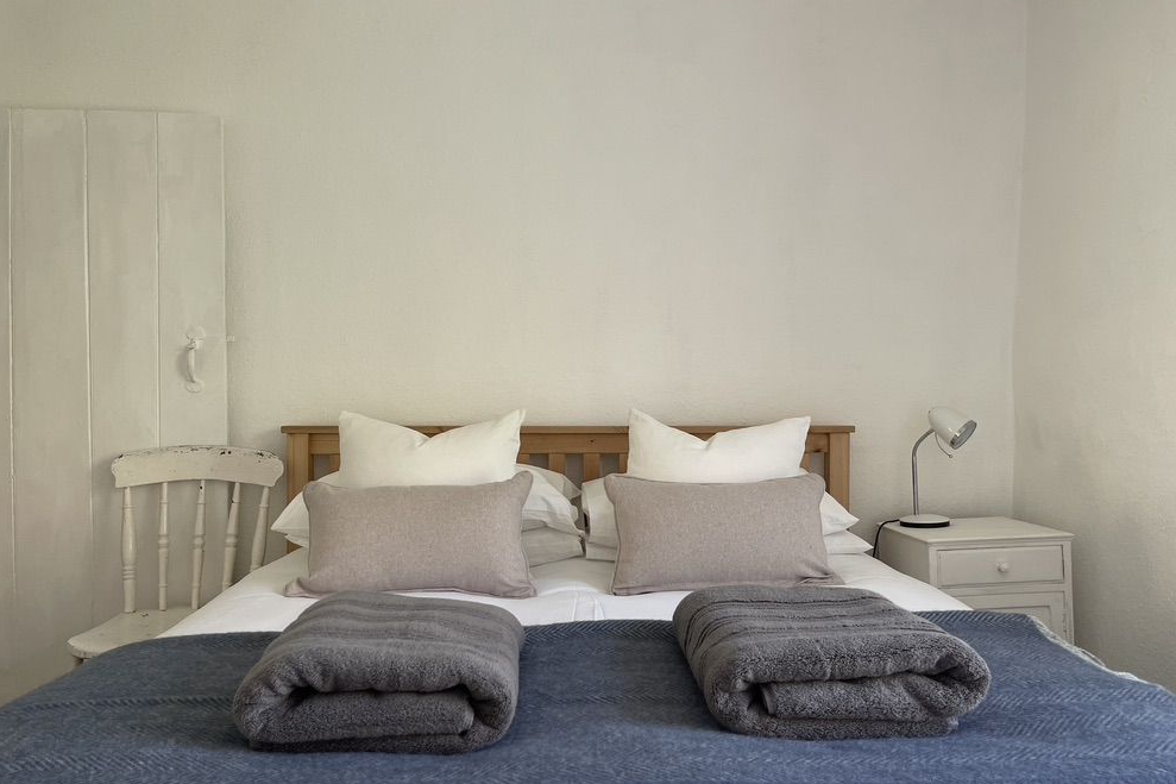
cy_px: 409
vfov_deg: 46.4
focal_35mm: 28
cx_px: 605
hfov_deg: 65.5
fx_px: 914
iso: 125
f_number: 1.6
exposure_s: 1/121
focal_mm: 5.1
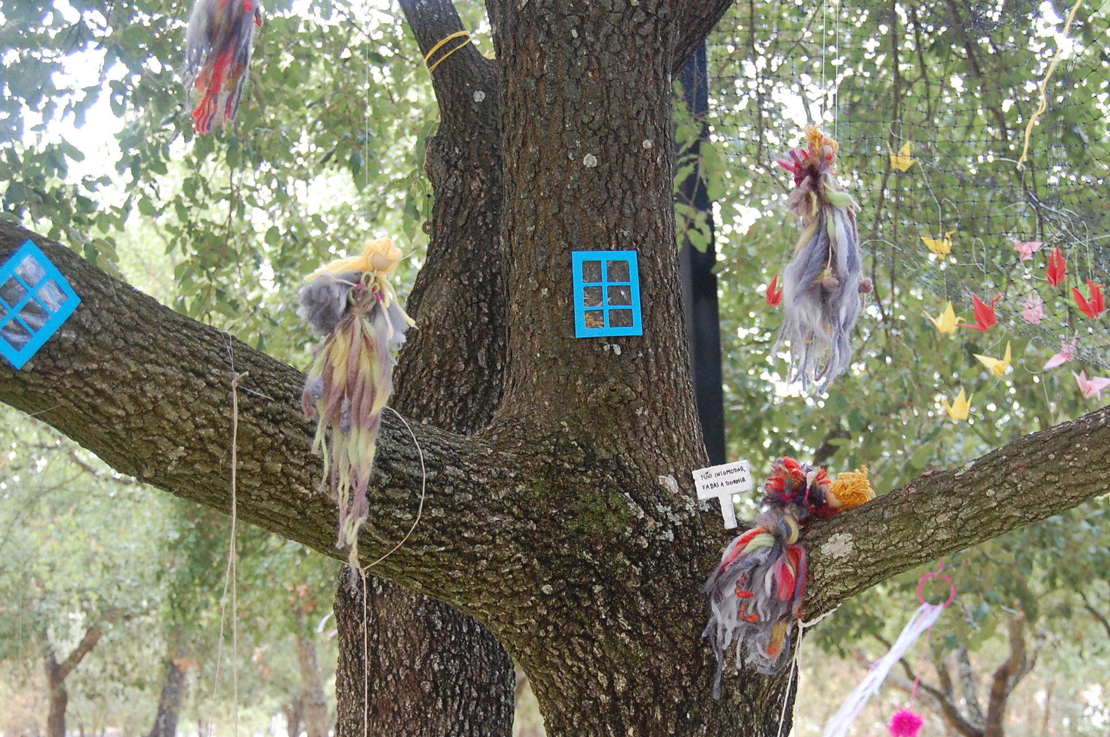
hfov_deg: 30.1
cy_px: 388
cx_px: 624
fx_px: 2063
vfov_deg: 20.2
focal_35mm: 67
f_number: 5
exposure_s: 1/160
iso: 800
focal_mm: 38
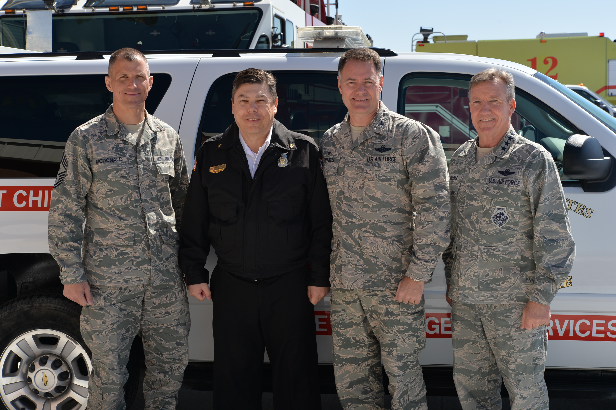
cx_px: 308
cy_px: 205
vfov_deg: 22.6
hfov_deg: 33.4
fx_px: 1026
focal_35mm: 60
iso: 125
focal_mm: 60
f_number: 10
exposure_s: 1/250
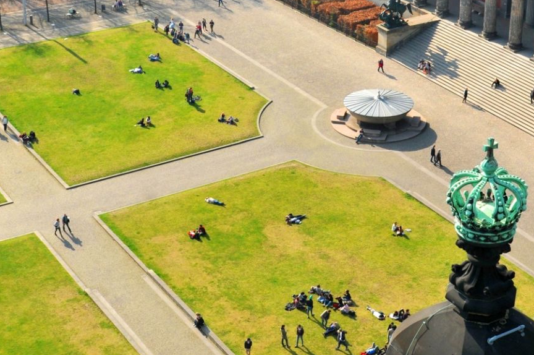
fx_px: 1185
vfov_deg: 16.8
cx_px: 333
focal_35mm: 80
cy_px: 45
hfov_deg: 25.3
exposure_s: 1/200
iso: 200
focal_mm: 24
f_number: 10
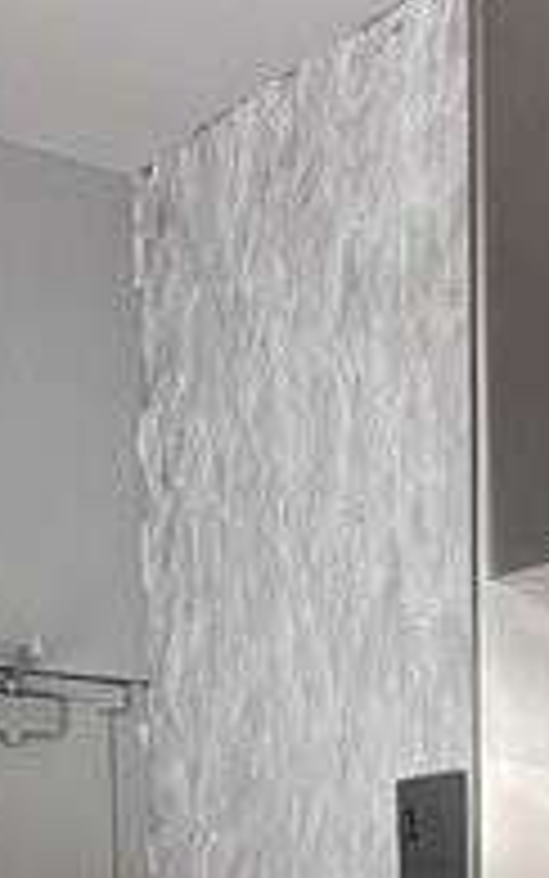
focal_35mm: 102
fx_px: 2440
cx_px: 536
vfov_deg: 18.1
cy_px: 1319
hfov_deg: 12.7
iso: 200
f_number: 1.5
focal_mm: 5.7
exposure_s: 1/60
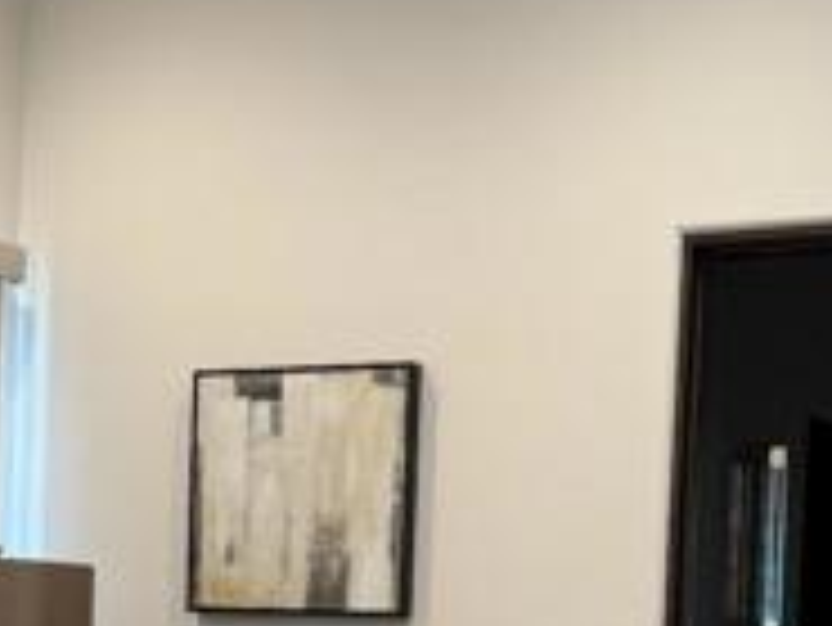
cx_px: 234
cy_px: 653
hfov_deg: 23.4
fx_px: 1996
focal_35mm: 83
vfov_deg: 17.3
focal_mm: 6.76
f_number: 1.78
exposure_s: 1/60
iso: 125
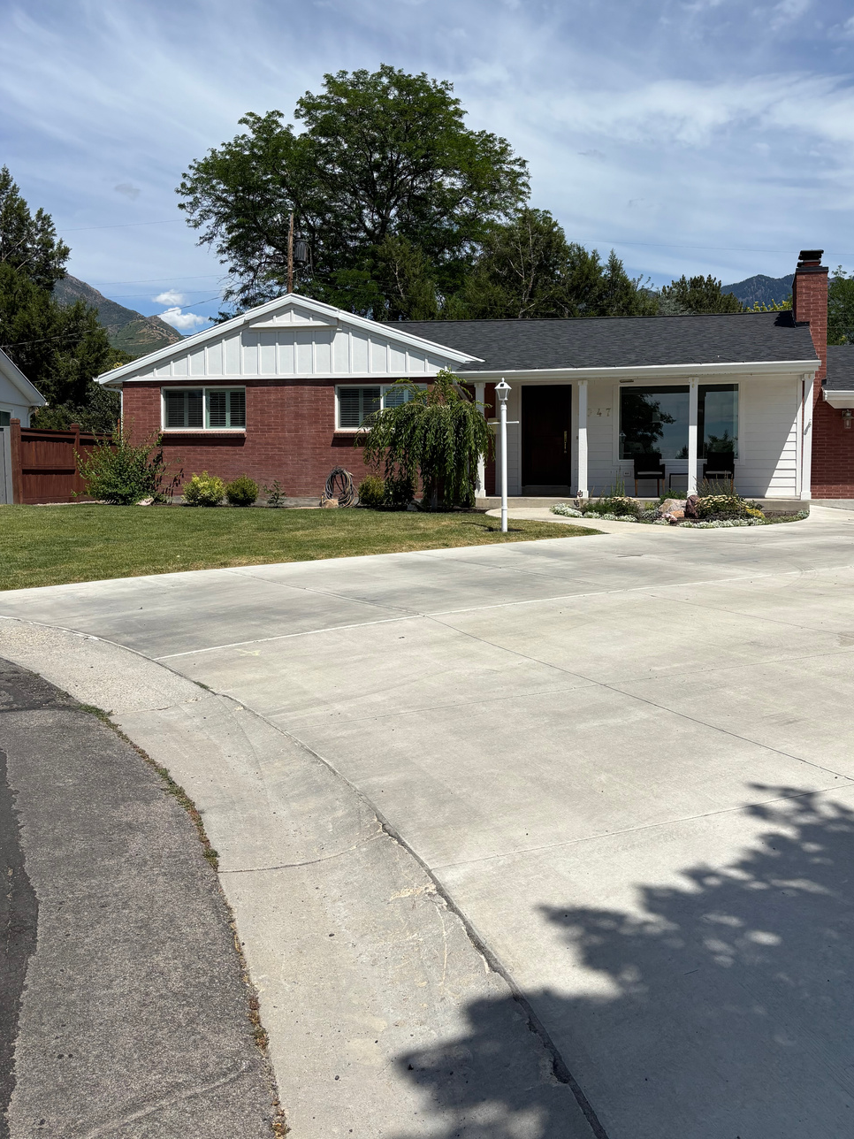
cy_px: 502
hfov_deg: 45.2
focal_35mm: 31
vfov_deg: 58.2
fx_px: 1020
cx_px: 506
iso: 50
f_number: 1.6
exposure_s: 1/5952
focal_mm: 5.96
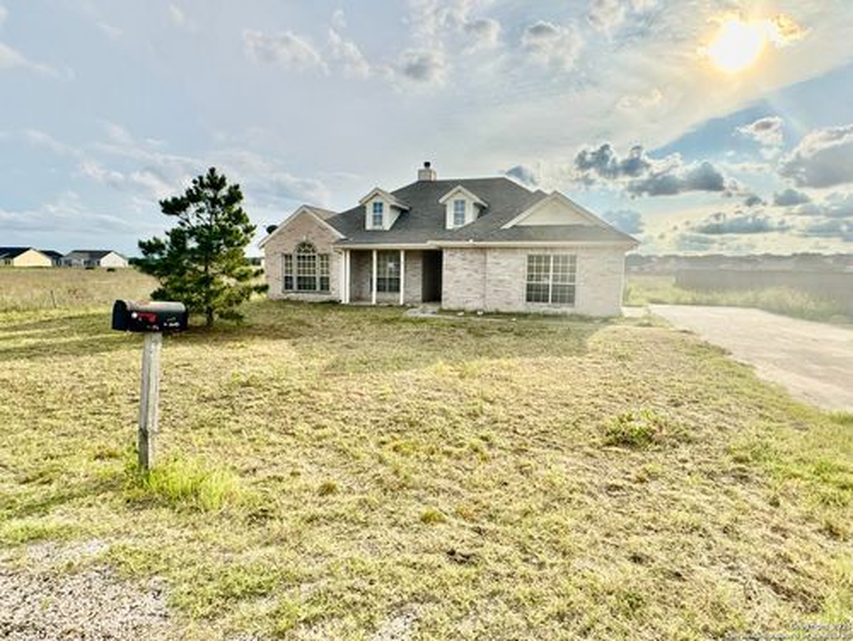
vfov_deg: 85.8
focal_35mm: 14
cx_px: 426
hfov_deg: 102.0
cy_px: 320
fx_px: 345
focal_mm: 2.22
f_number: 2.2
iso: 50
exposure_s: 1/3390
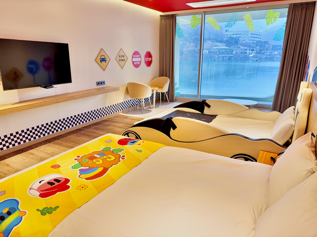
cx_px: 158
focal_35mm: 24
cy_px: 118
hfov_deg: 71.6
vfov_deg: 56.8
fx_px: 220
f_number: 1.78
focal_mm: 6.76
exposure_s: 1/121
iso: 160
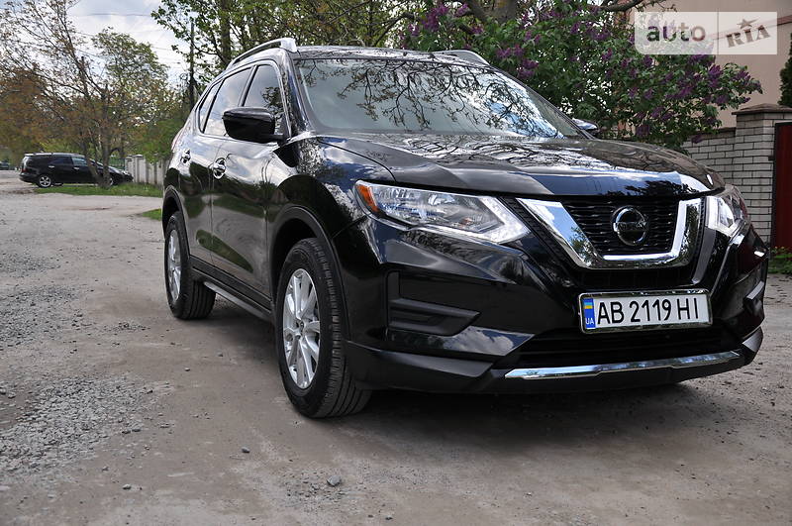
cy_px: 263
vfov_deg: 31.8
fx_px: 923
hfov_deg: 46.5
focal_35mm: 42
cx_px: 396
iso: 200
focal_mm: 28
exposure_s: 1/1000
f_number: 4
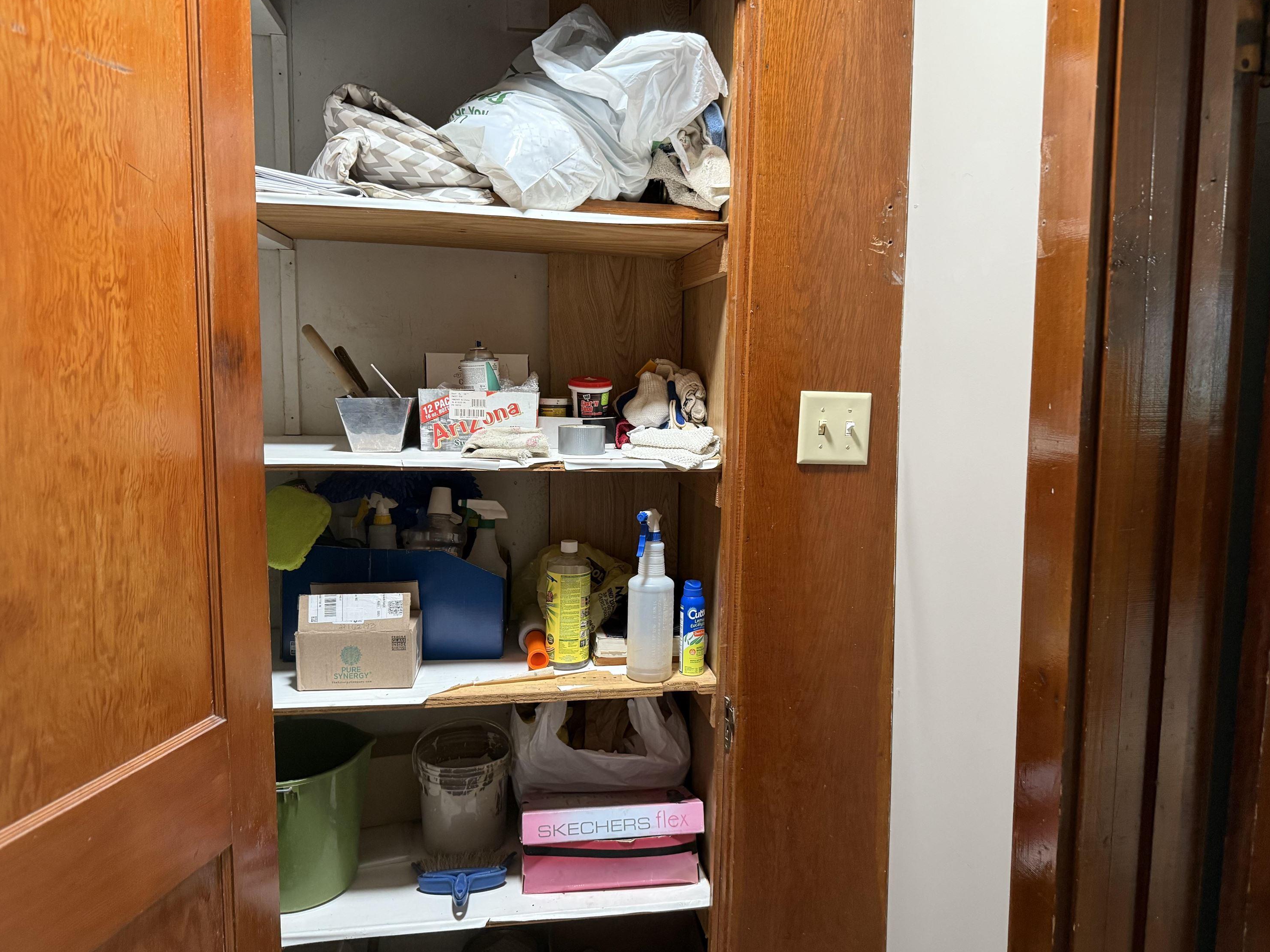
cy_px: 477
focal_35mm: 25
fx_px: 917
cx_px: 653
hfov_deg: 69.4
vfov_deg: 54.9
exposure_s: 1/60
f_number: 1.78
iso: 500
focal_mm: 6.76
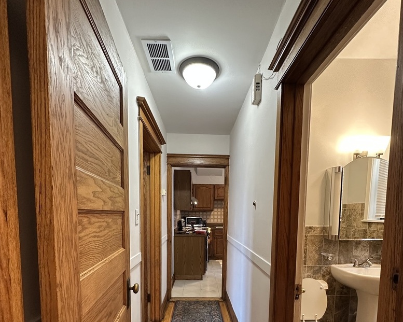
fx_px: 227
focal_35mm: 19
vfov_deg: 67.4
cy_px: 232
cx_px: 202
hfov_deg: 83.3
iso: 320
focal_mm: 2.22
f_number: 2.2
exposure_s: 1/60
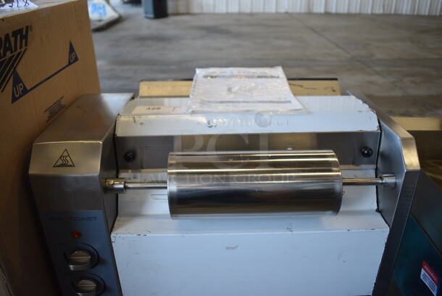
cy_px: 148
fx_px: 369
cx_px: 221
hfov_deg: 61.9
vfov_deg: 43.7
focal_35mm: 30
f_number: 3.5
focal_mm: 20
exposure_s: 1/250
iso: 720
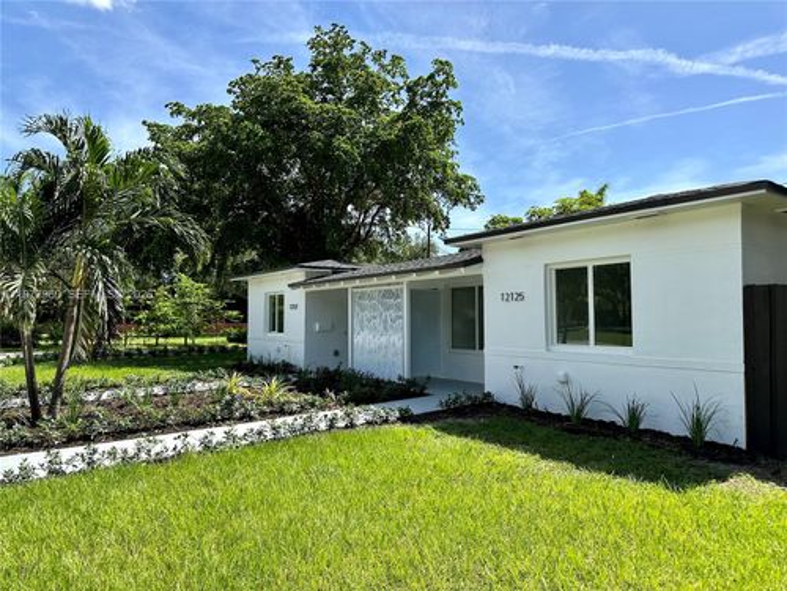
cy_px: 296
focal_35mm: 24
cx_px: 394
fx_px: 546
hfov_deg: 71.6
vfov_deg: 56.8
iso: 80
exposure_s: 1/3155
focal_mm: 6.86
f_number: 1.78
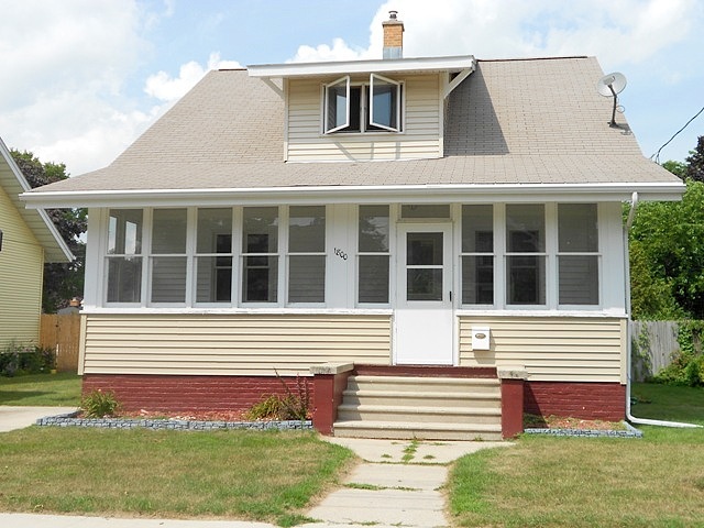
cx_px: 352
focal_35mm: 37
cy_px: 264
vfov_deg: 38.7
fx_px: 752
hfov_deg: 50.1
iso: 80
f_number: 3.9
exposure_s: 1/800
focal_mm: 6.7
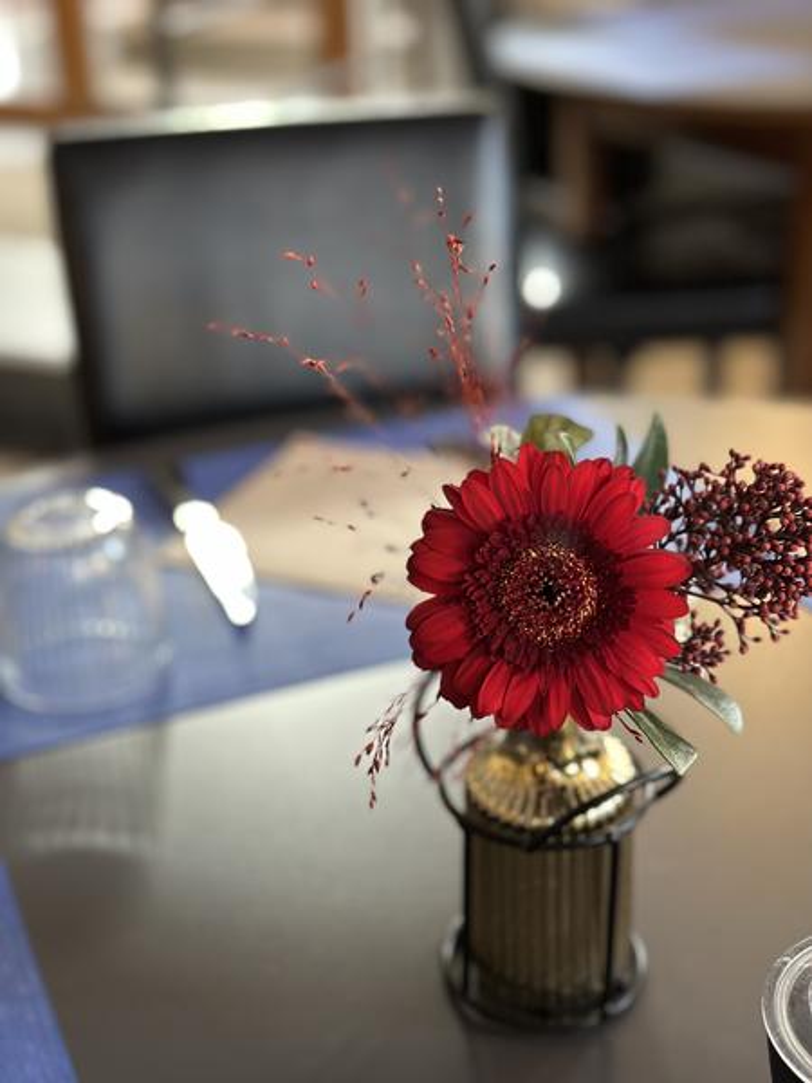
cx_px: 406
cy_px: 542
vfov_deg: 39.7
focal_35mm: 48
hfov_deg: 30.3
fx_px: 1501
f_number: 1.78
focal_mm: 6.86
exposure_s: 1/50
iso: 320
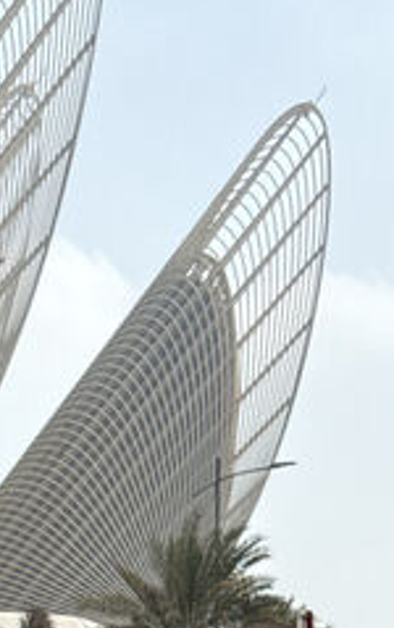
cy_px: 757
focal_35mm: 134
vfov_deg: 15.0
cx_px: -54
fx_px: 2295
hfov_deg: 9.7
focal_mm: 6.76
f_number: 1.78
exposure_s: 1/11364
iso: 80
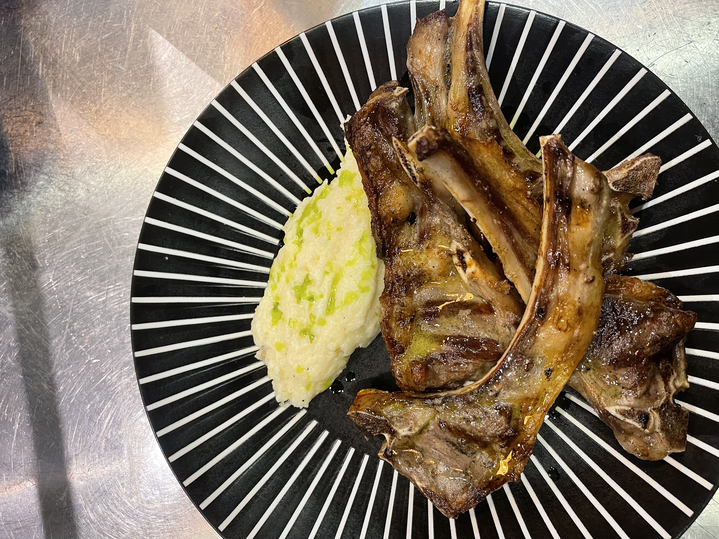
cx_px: 360
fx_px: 519
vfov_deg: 54.9
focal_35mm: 25
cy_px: 270
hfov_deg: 69.4
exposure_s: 1/60
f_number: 1.6
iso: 250
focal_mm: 5.1
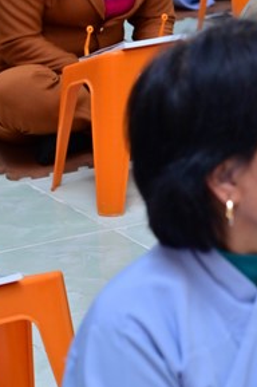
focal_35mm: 207
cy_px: 80
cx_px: 249
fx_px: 2222
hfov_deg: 6.6
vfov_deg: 9.9
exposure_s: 1/200
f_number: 5.6
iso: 2000
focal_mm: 92
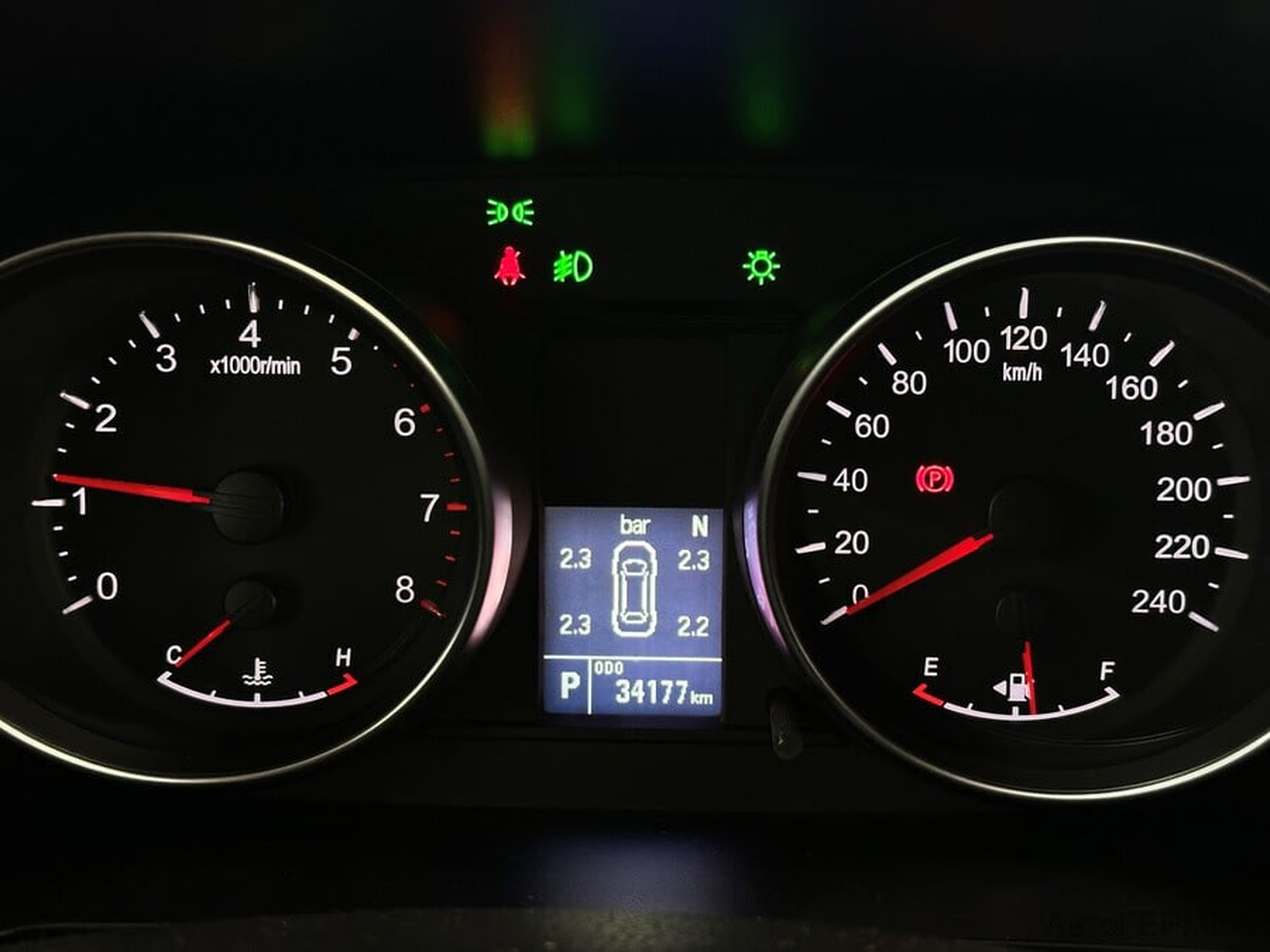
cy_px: 476
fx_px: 1761
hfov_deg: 39.7
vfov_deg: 30.3
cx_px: 635
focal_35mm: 48
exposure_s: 1/50
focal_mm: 6.86
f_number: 1.78
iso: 100
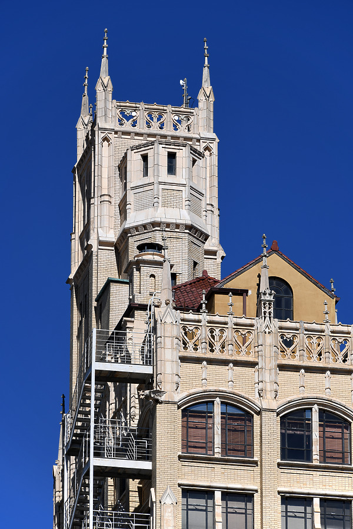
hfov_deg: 6.5
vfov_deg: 9.8
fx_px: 3089
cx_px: 176
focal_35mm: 210
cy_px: 264
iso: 100
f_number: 10
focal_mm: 210
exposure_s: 1/400
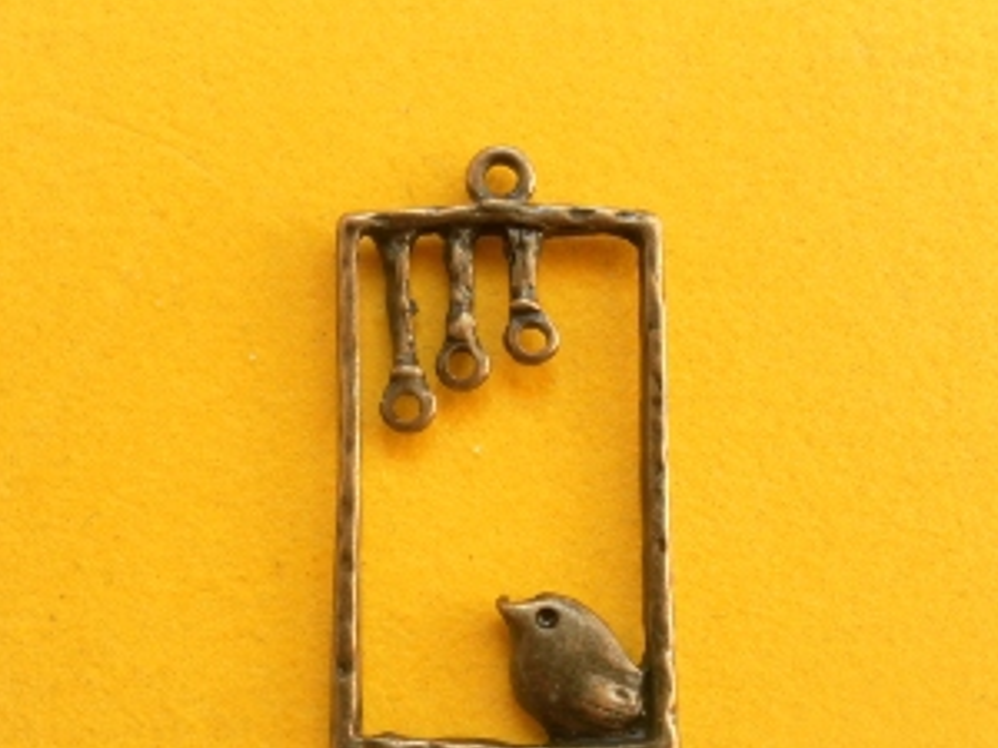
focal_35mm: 44
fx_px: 1269
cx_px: 429
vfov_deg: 32.7
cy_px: 465
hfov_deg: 42.8
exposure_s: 1/100
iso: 200
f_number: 3.5
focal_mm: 5.8
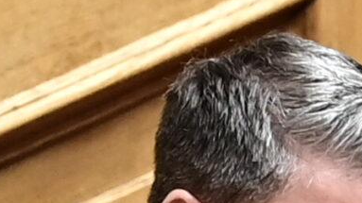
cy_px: 609
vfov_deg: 1.1
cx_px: 338
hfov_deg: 1.9
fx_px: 10861
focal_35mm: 1132
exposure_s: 1/400
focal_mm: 135
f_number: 3.5
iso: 800
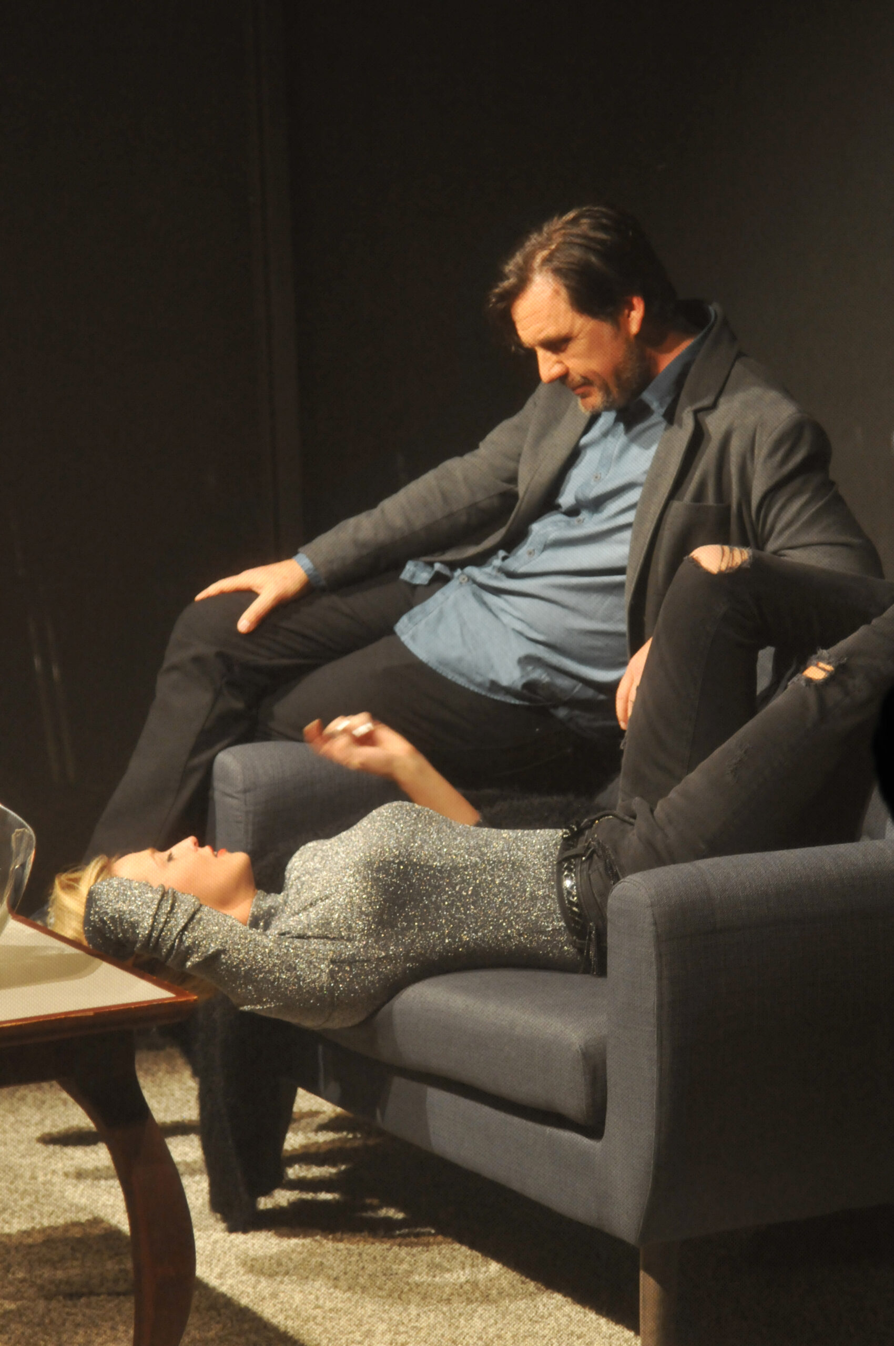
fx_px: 4762
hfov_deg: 10.7
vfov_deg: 16.1
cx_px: 447
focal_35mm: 128
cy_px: 673
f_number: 4
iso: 1000
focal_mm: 85
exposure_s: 1/30
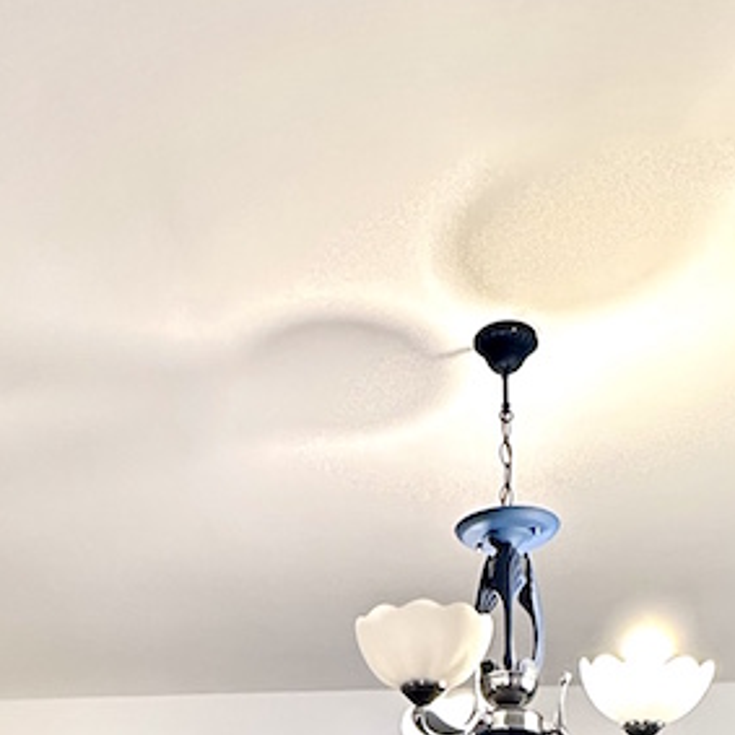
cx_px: 345
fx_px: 1345
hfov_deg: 30.6
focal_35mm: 56
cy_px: 1156
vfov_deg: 23.3
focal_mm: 2.22
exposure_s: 1/99
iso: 200
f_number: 2.2
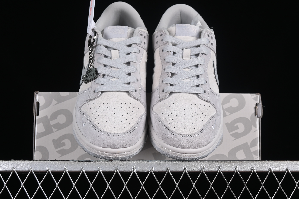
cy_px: 100
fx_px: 623
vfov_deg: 18.2
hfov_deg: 27.0
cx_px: 150
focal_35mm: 75
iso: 160
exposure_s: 1/80
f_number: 8
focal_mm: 50
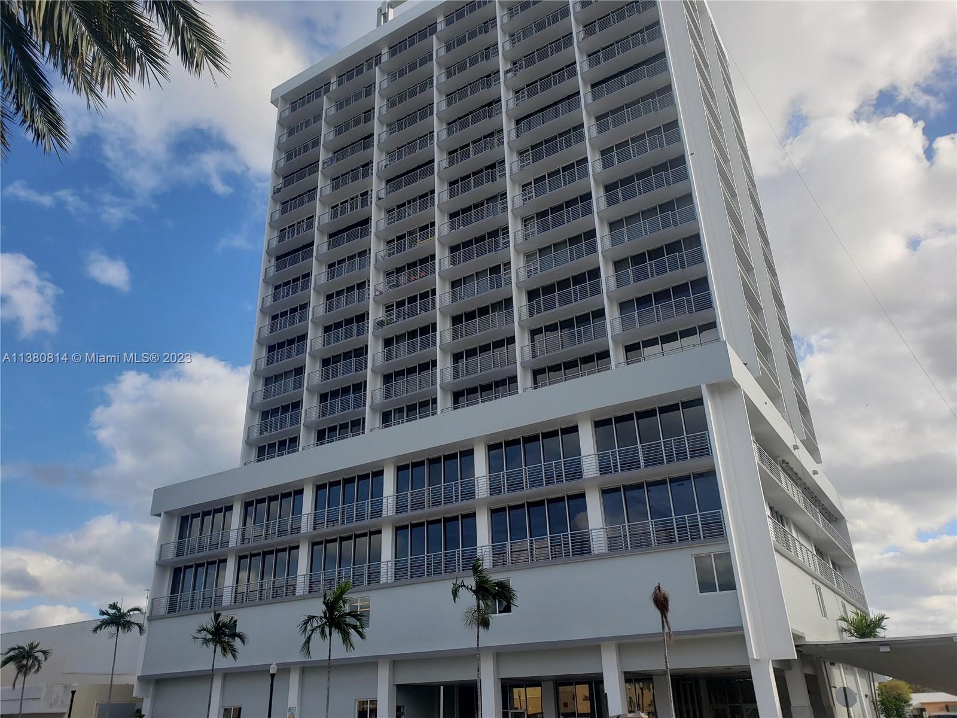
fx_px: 719
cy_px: 359
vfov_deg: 53.1
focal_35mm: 26
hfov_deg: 67.3
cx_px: 478
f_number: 2.4
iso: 50
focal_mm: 4.3
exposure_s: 1/1256
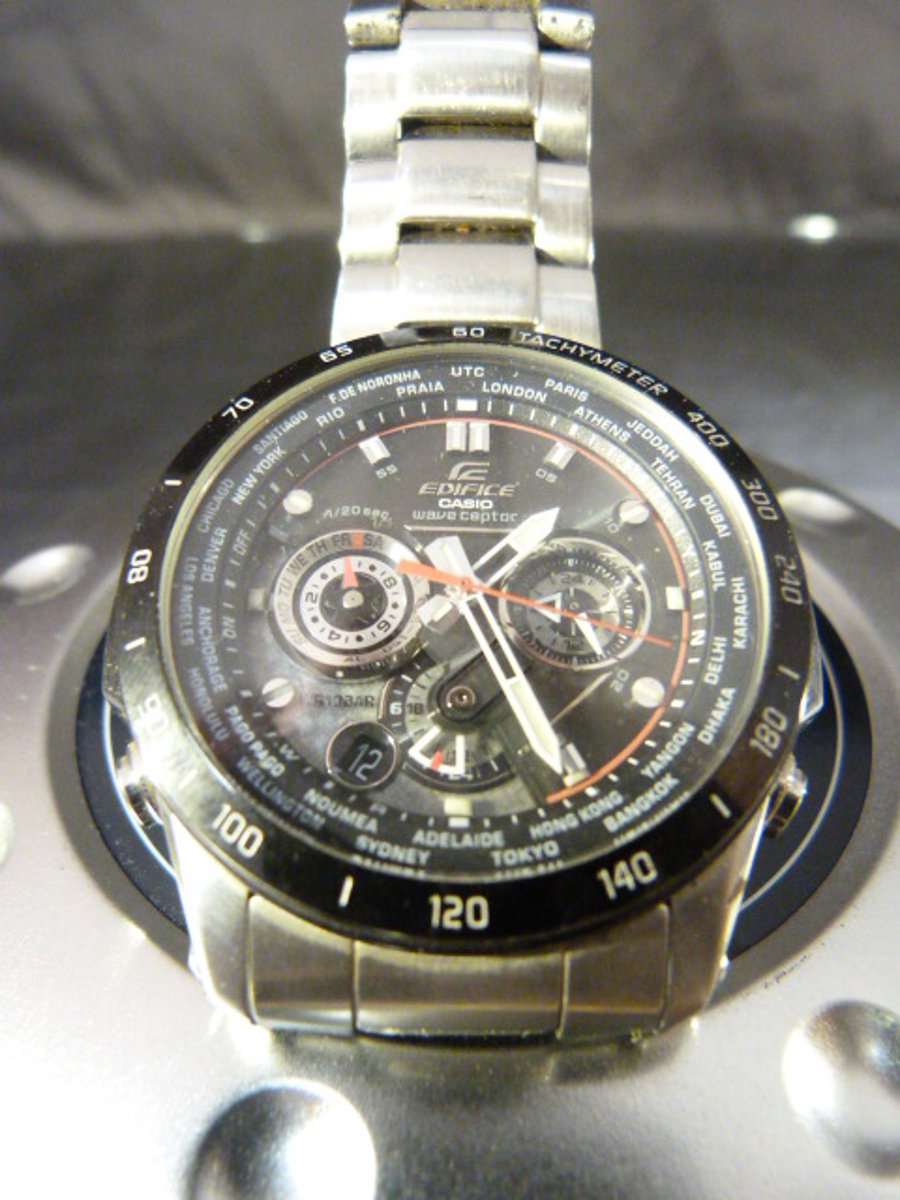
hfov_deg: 54.9
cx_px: 450
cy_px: 600
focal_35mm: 25
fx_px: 867
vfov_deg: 69.4
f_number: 2.8
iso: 800
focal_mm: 4.5
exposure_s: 1/50
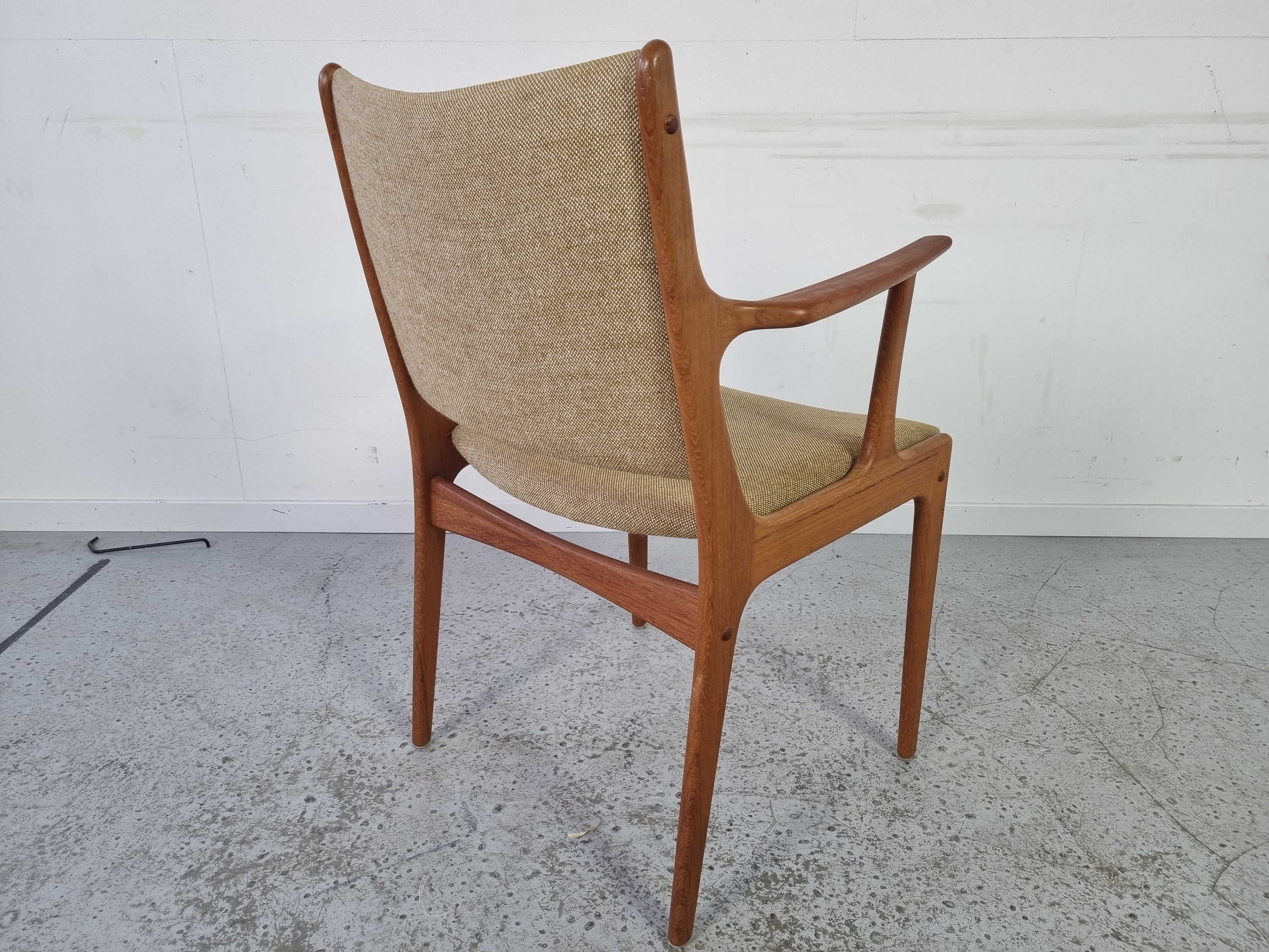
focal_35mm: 26
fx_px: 953
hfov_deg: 67.3
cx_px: 634
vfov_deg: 53.1
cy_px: 476
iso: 50
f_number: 1.8
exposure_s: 1/124
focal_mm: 5.4
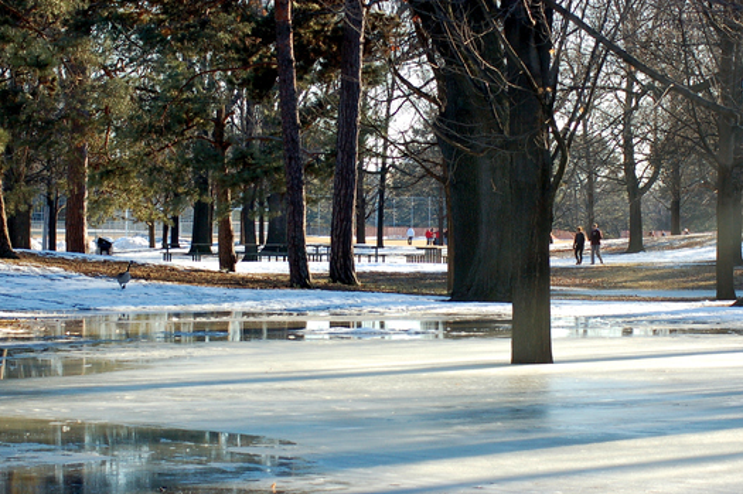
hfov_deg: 14.2
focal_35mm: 145
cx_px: 387
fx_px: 2990
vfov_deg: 9.4
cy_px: 243
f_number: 9
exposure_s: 1/125
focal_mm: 70
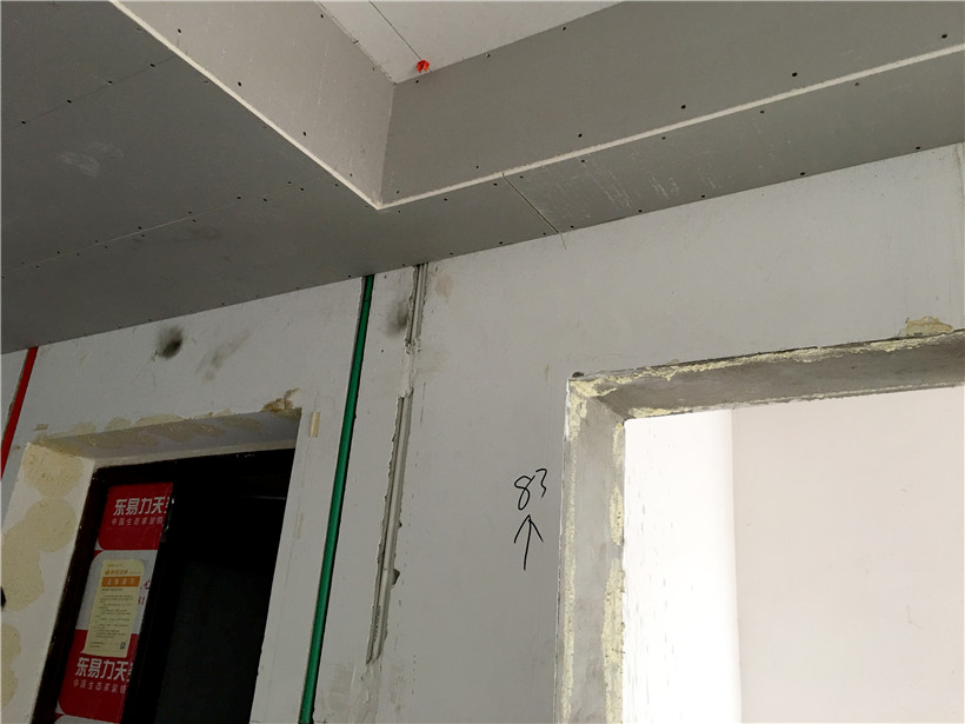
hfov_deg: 61.7
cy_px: 362
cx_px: 482
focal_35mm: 29
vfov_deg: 48.2
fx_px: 808
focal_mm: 4.15
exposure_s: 1/33
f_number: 2.2
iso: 50
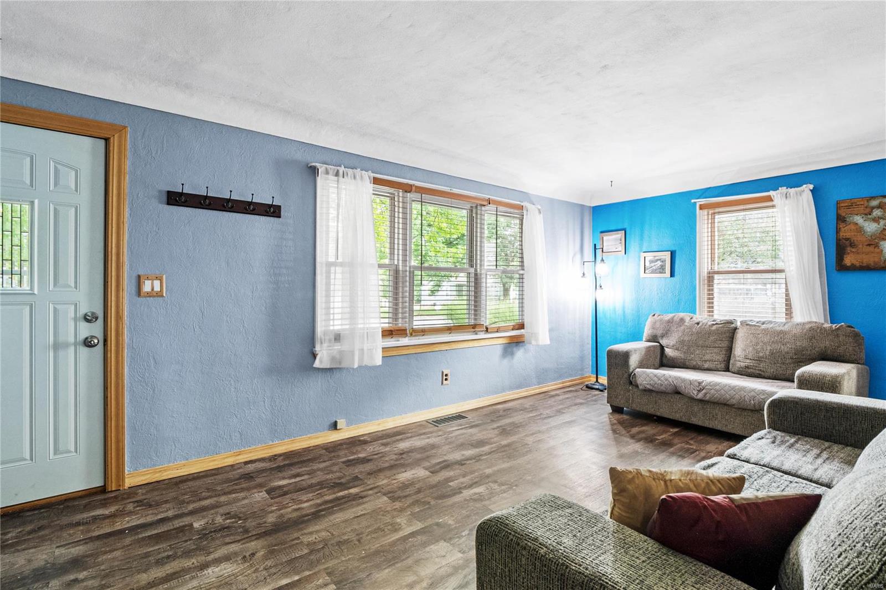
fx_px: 443
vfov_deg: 67.4
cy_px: 295
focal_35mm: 18
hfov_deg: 90.0
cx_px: 443
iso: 400
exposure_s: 1/2
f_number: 9
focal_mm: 9
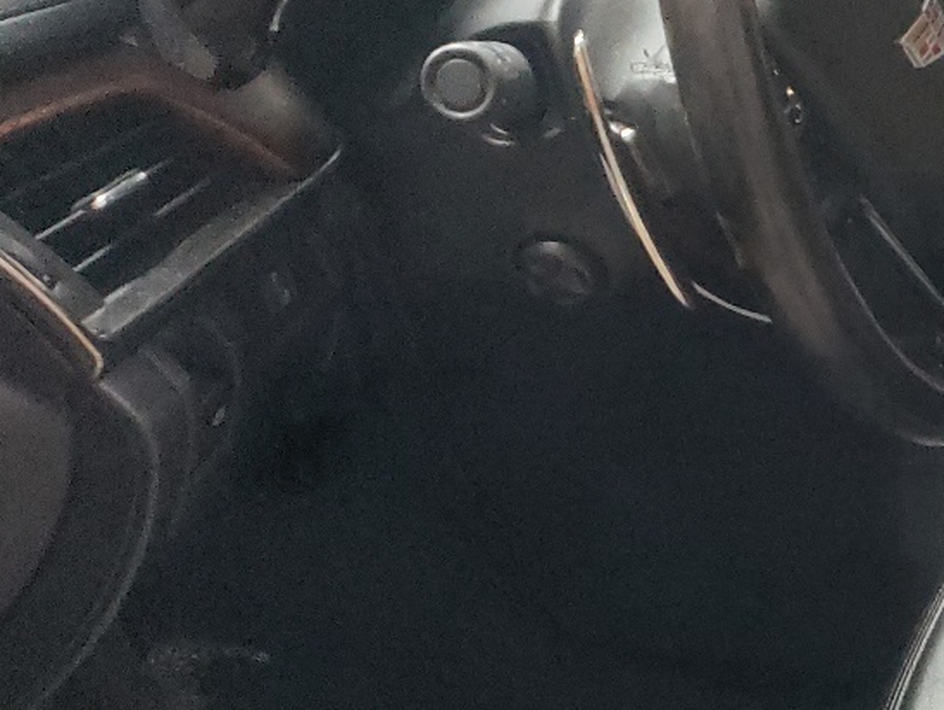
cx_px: 1091
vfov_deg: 19.4
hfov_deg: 23.7
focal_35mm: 76
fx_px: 2074
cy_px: 439
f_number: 1.5
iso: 663
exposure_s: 1/24
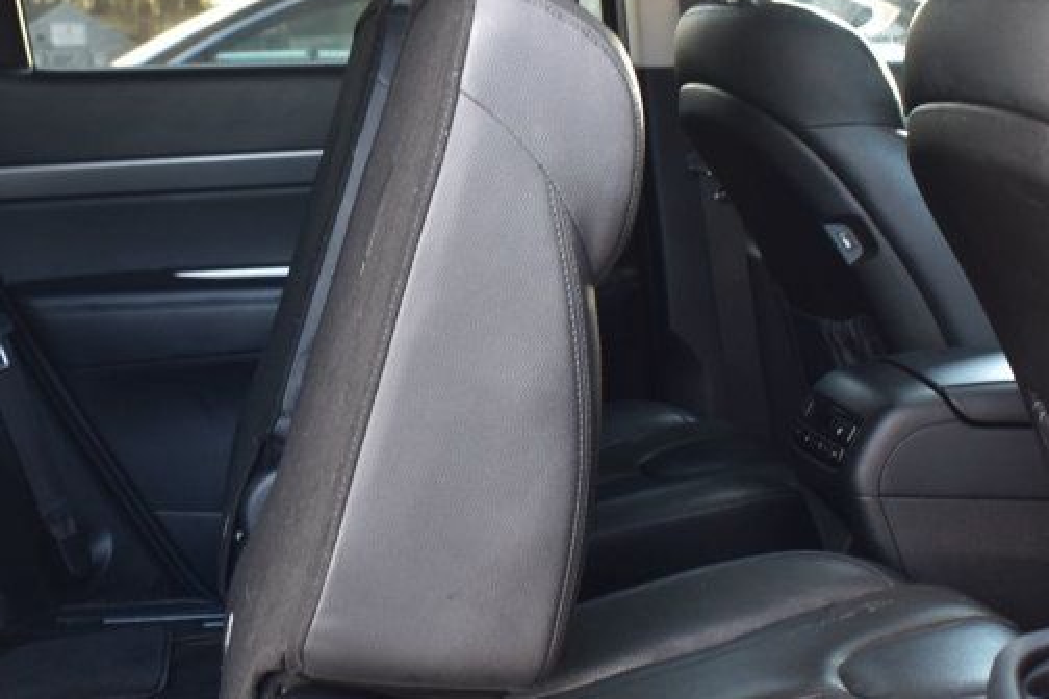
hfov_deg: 28.6
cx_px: 333
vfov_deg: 19.4
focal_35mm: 70
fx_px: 2040
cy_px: 377
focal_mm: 23
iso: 400
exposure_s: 1/20
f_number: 6.3
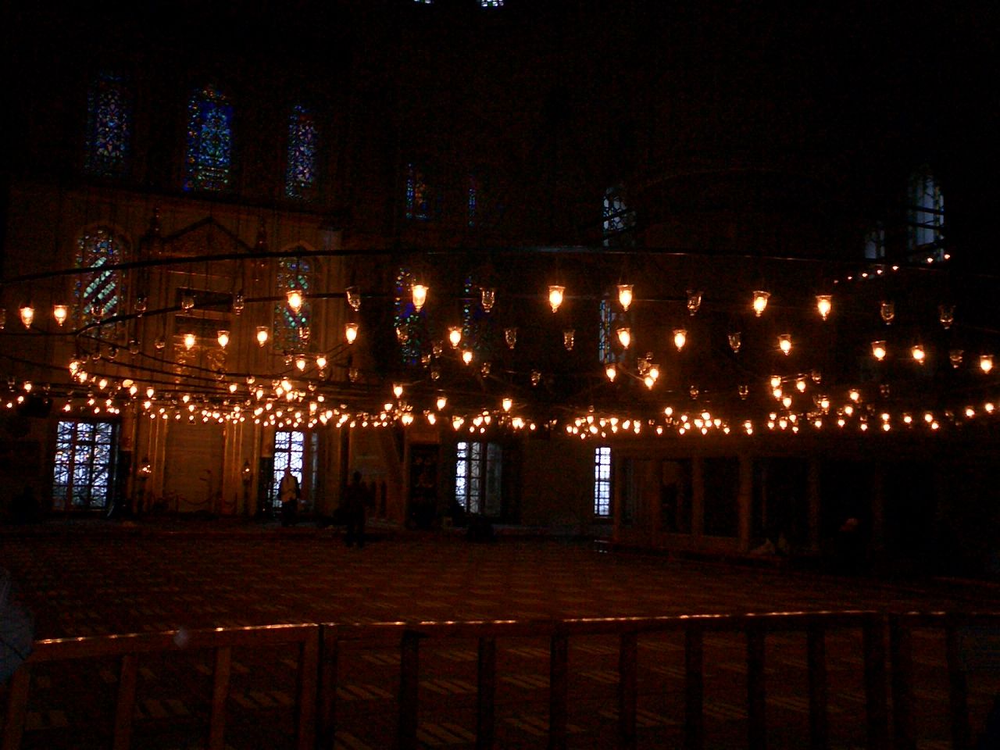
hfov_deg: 50.1
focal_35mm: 37
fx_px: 1069
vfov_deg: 38.7
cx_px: 500
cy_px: 375
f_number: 3.5
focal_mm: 5.6
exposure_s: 1/40
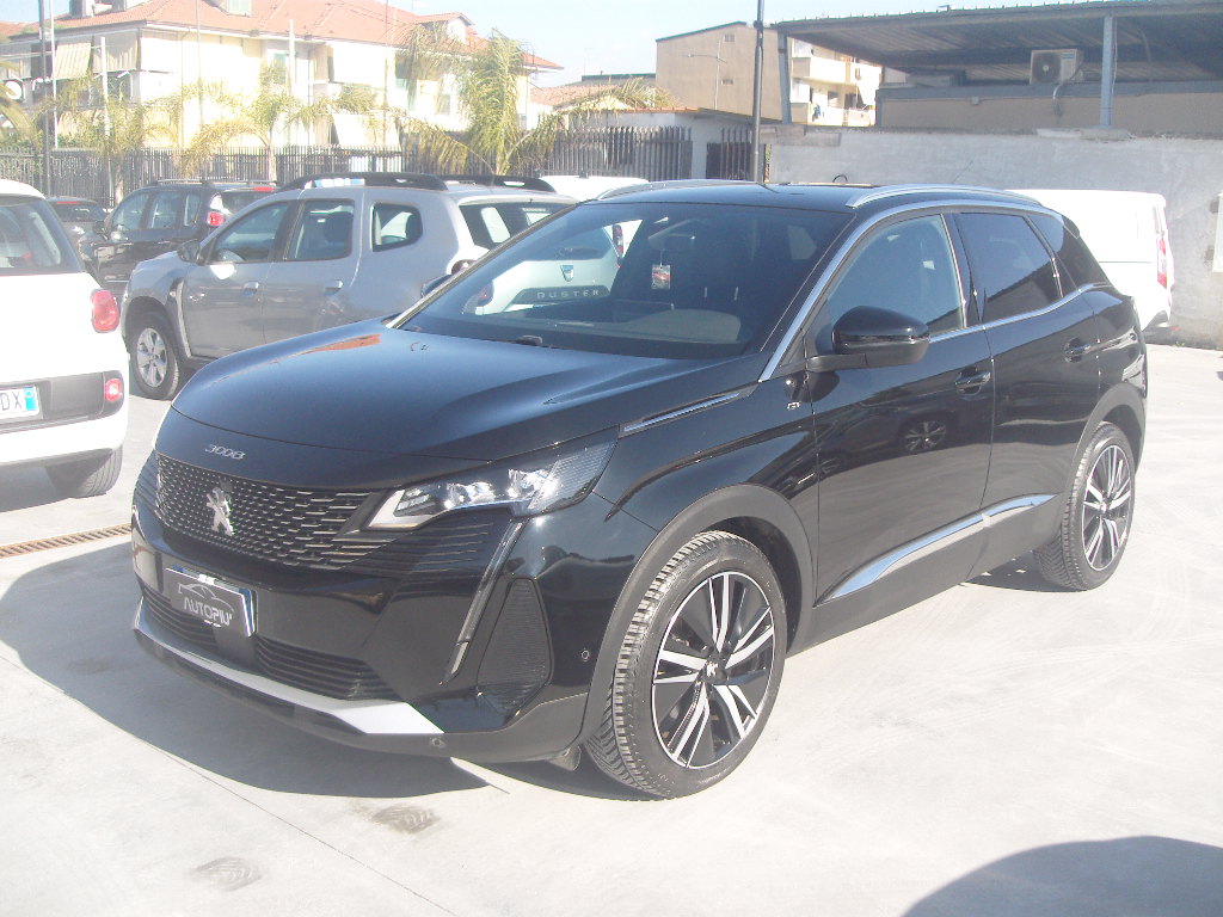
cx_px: 612
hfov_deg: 50.1
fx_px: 1307
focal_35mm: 37
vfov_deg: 38.7
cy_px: 458
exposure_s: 1/125
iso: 80
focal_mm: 6.2
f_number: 7
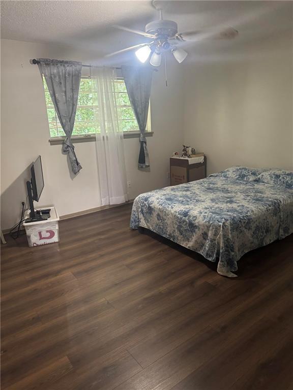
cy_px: 195
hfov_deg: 56.8
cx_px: 146
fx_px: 271
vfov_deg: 71.6
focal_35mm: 24
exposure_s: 1/60
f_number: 1.78
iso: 800
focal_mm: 6.76
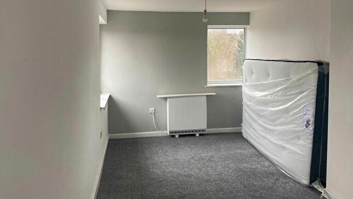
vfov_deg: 39.8
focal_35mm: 29
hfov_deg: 66.1
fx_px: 271
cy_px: 70
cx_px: 173
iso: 125
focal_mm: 4.25
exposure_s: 1/121
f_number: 1.8
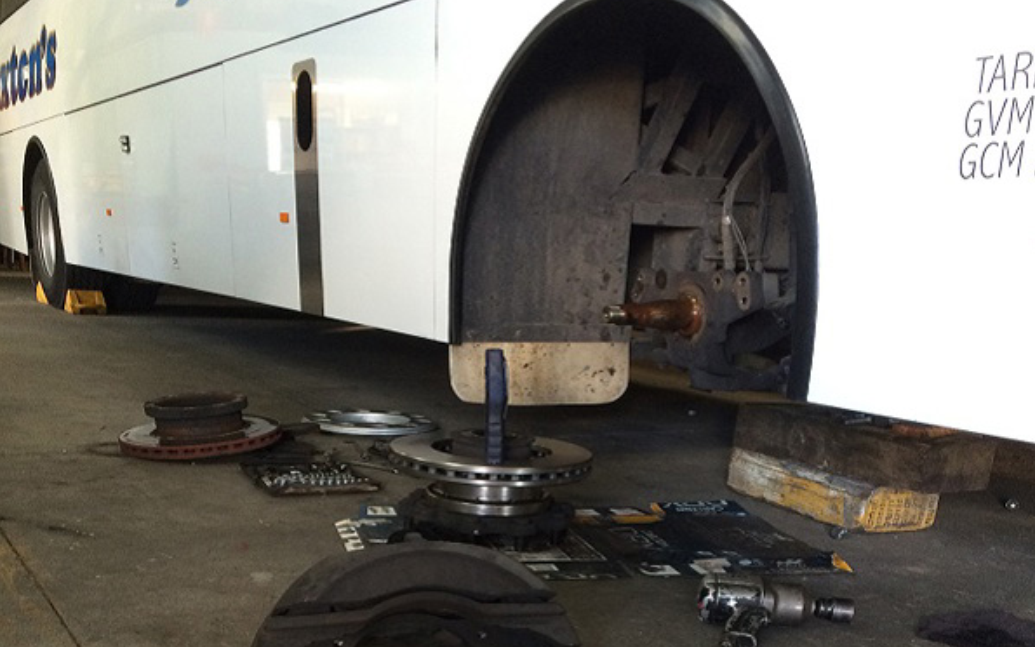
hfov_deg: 61.2
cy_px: 367
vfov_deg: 40.5
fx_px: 875
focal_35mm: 31
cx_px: 520
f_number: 2.2
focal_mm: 4.15
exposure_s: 1/30
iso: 125
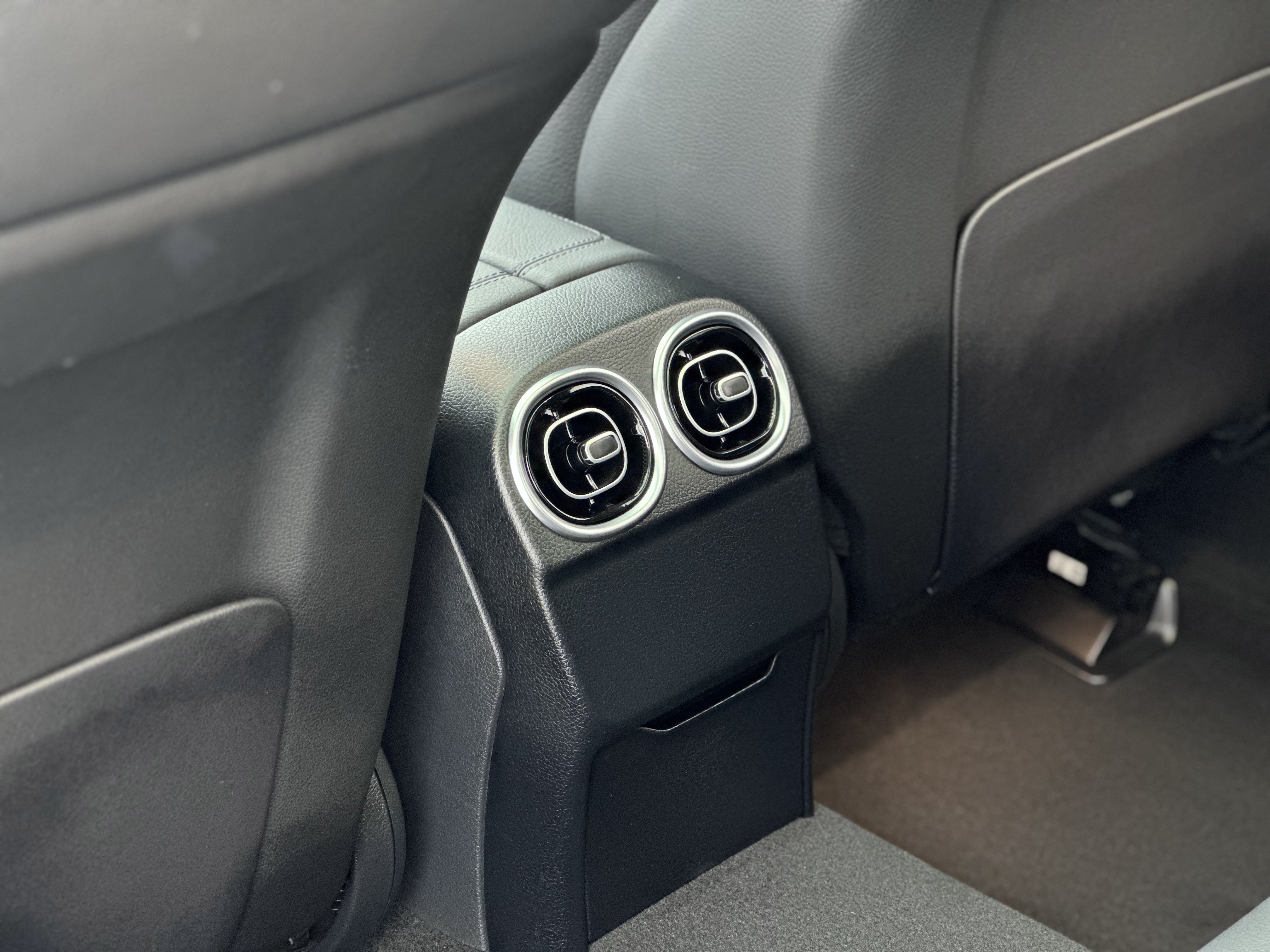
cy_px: 476
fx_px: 2825
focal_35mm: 77
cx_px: 635
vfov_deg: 19.1
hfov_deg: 25.3
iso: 400
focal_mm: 9
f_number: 2.8
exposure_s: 1/25
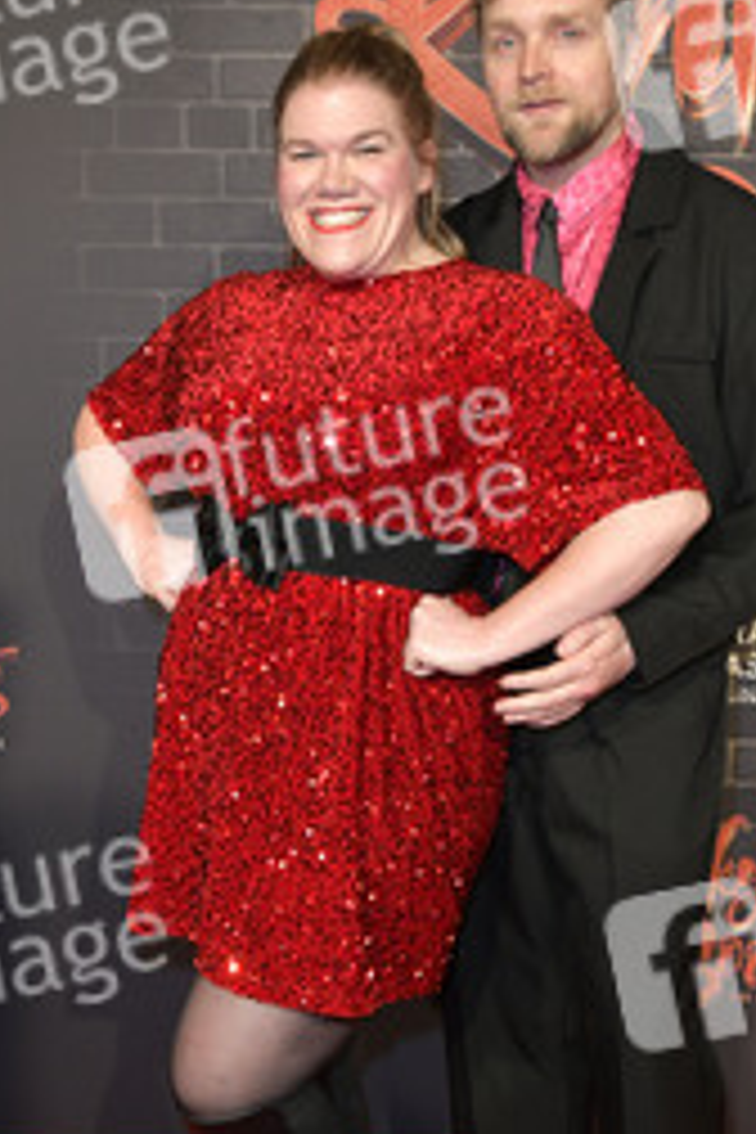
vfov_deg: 42.4
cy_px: 720
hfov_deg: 29.2
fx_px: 1449
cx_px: 428
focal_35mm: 46
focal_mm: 29
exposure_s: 1/250
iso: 1600
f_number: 7.1
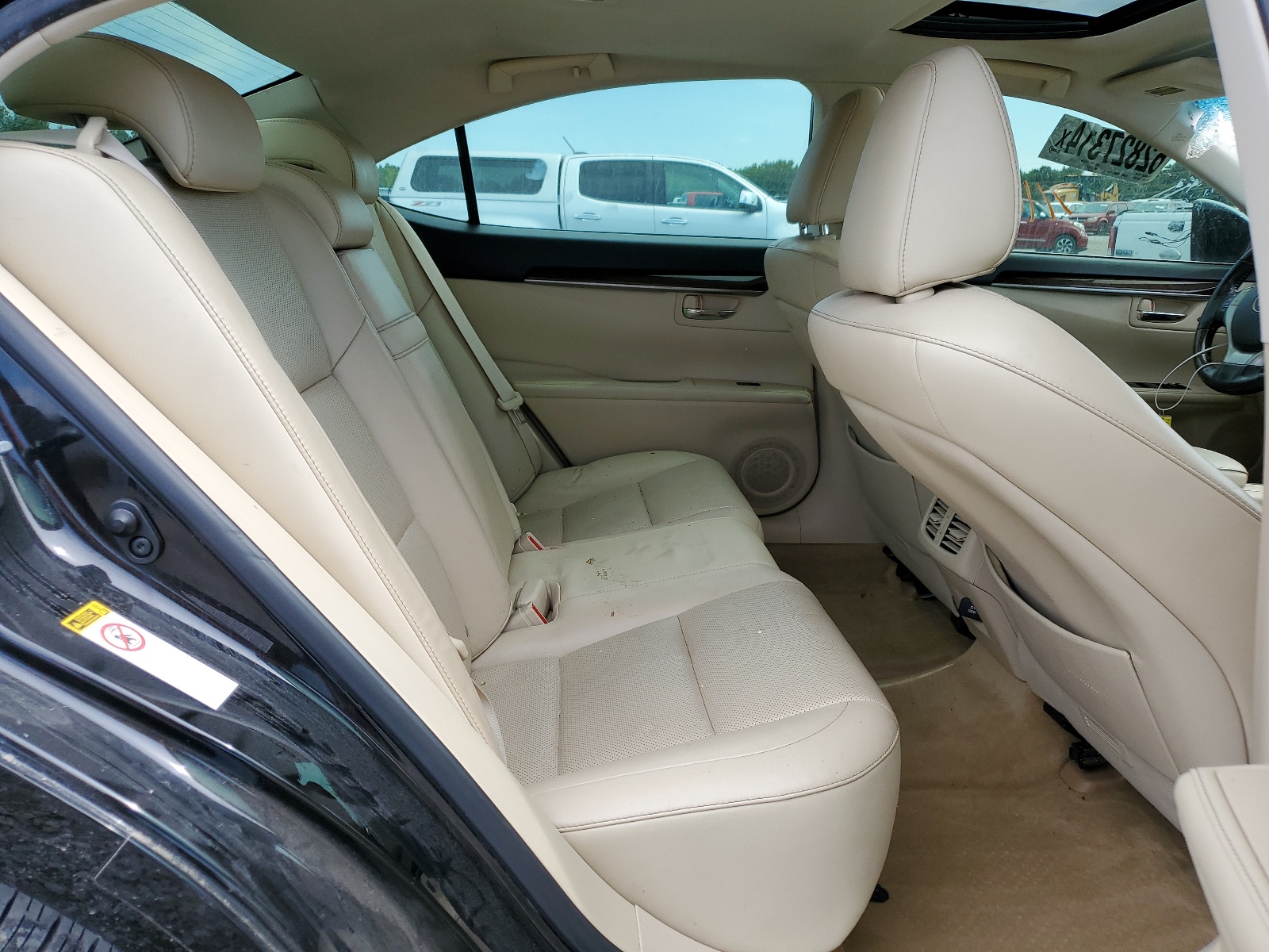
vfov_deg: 53.1
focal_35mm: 26
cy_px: 476
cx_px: 634
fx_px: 953
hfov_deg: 67.3
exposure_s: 1/667
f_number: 1.5
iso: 50
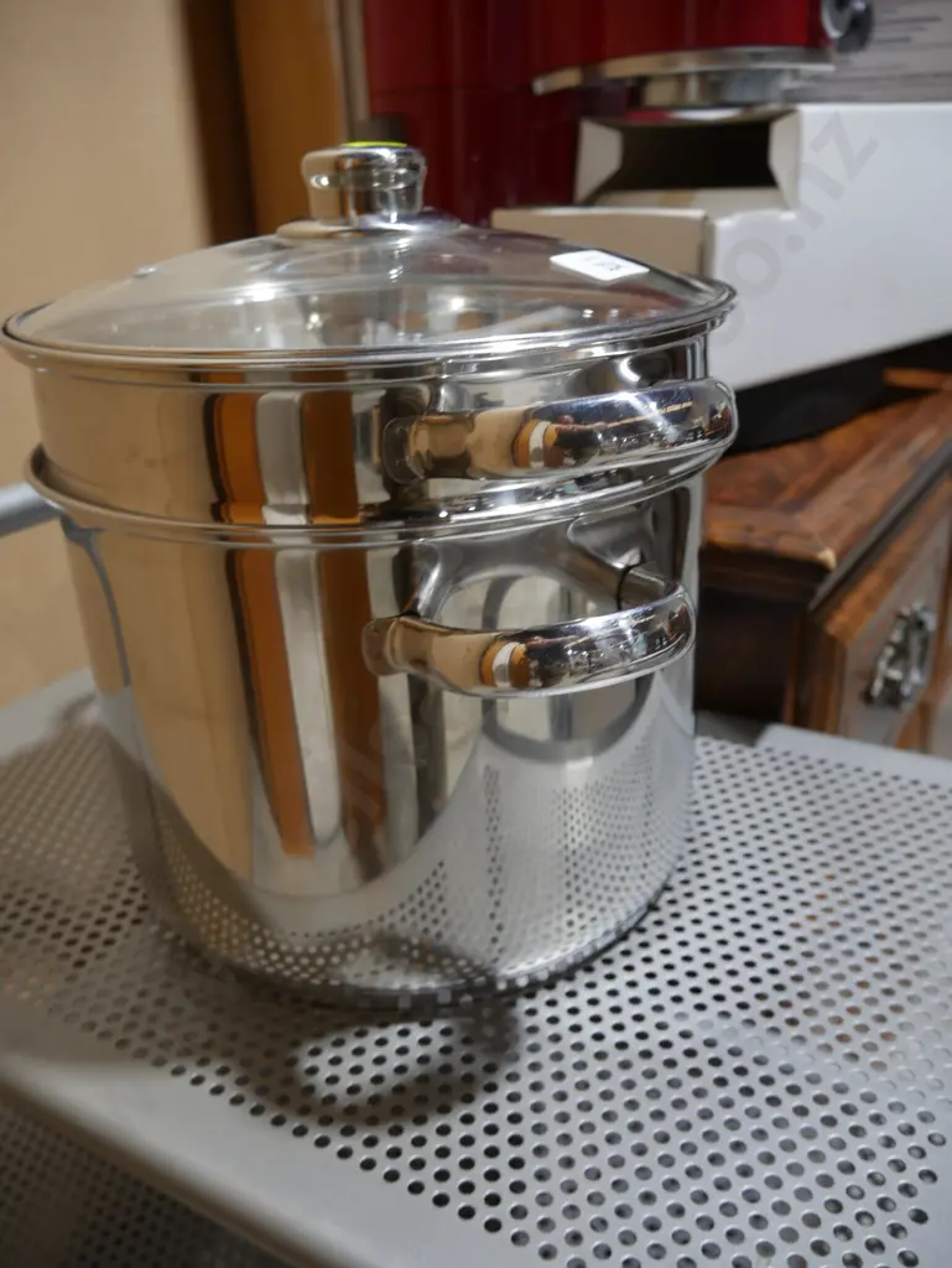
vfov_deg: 63.4
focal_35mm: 28
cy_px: 634
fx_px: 1026
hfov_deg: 49.8
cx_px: 476
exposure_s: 1/60
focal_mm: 14
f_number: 3.5
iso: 320
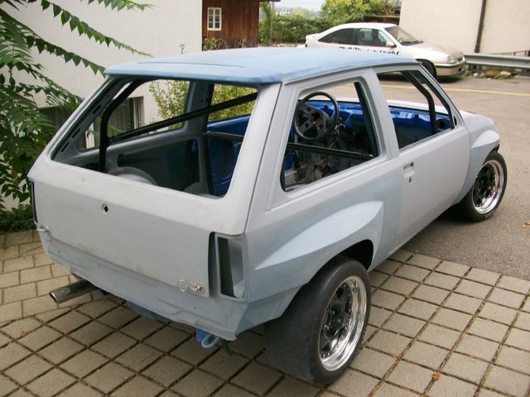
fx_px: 521
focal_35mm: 34
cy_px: 198
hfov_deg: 54.0
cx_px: 265
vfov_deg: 41.8
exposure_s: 1/66.8
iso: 80
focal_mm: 5.7
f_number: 2.8
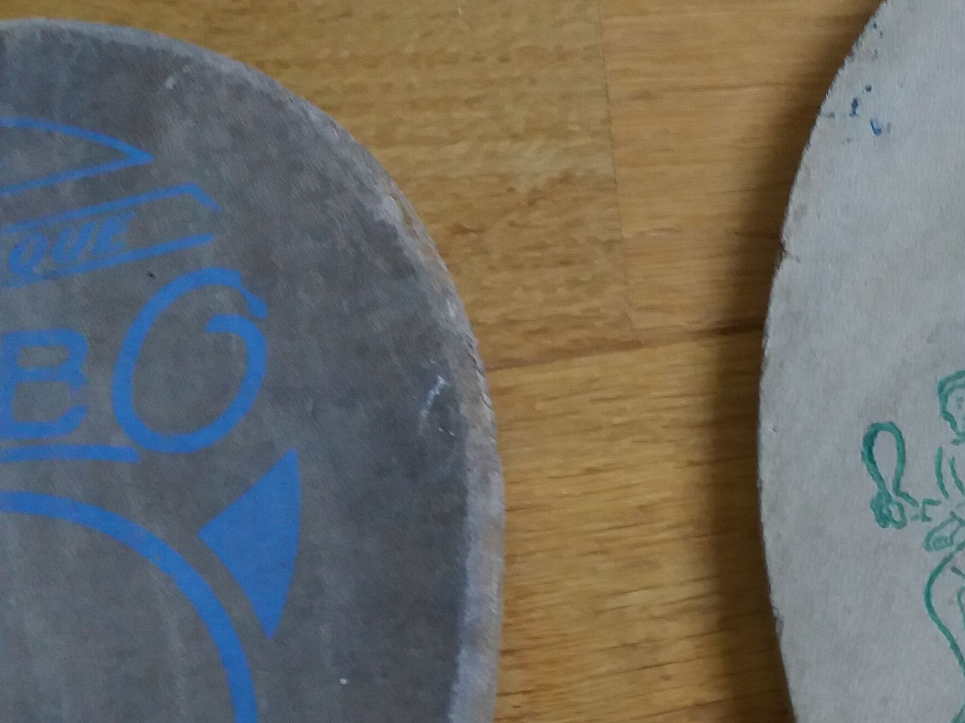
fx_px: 1840
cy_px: 594
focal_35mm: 66
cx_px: 1091
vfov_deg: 21.9
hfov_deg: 26.8
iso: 160
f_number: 1.9
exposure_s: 1/25
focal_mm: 3.7
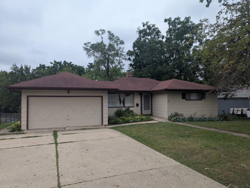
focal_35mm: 24
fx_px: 174
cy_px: 94
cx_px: 125
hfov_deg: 71.5
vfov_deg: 56.9
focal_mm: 6.81
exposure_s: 1/1364
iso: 51
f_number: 1.85
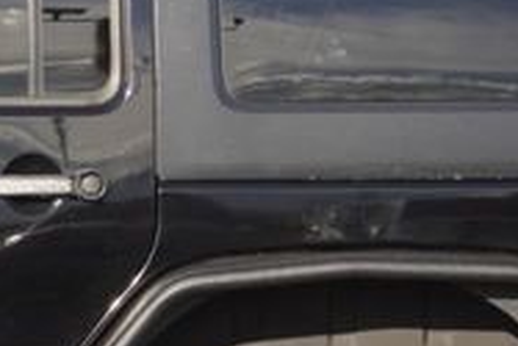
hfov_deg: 8.3
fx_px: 3423
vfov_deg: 5.8
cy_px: 352
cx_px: -429
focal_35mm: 238
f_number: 8
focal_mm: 29
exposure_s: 1/160
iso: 100
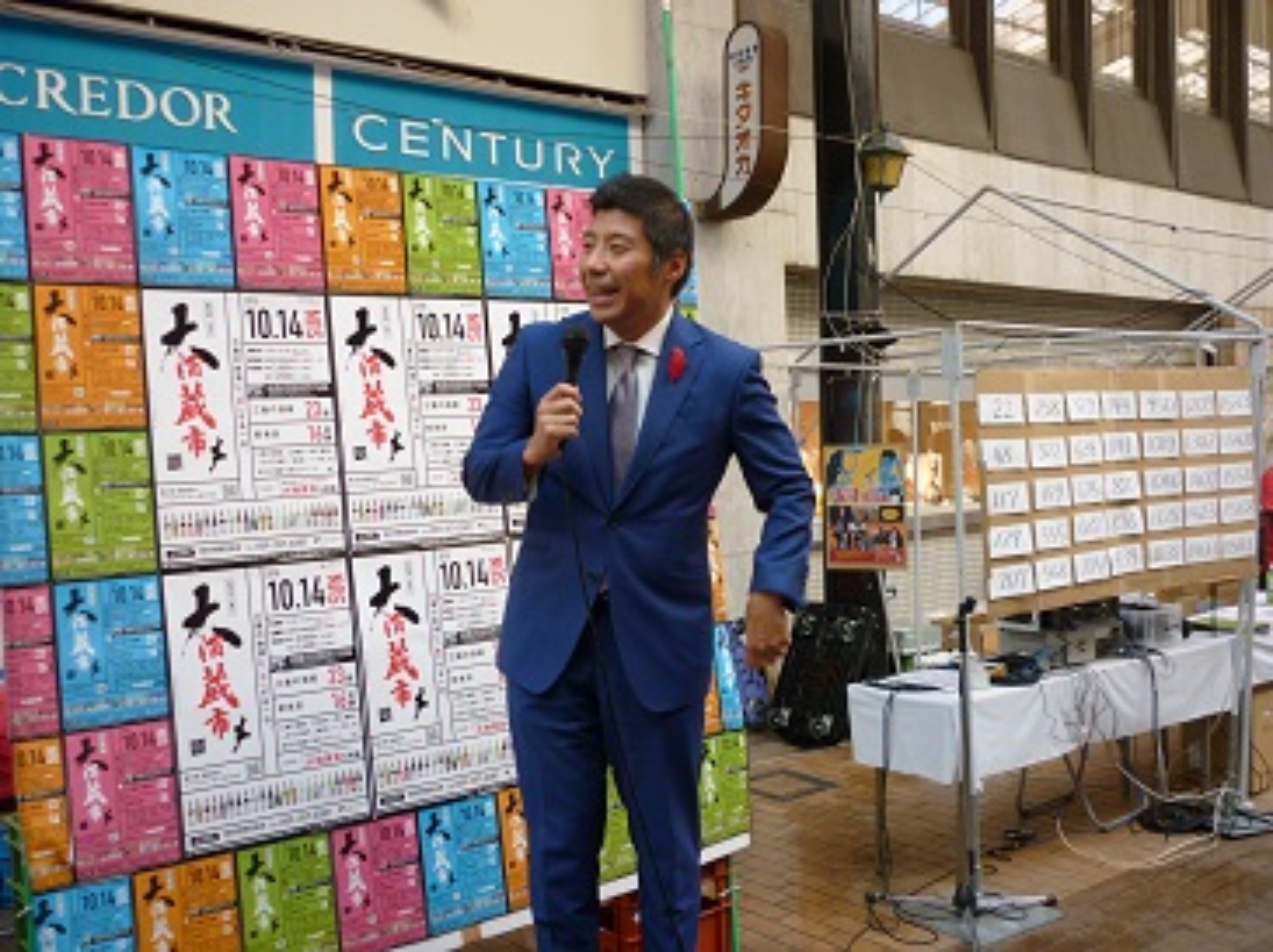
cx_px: 636
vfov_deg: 42.9
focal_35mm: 33
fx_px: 1212
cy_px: 476
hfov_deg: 55.4
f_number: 2.8
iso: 125
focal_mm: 5.5
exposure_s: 1/30
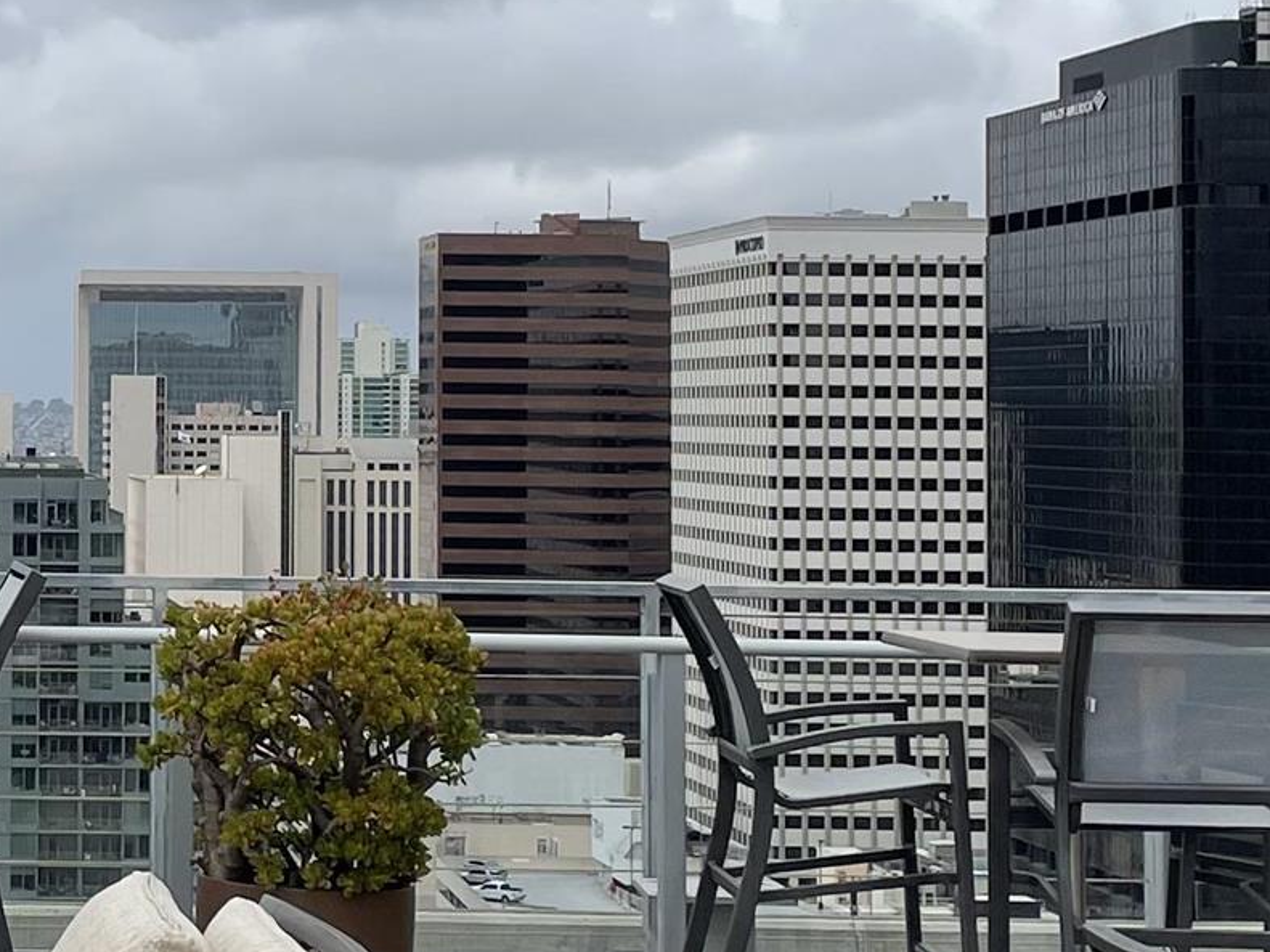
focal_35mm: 101
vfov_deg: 14.6
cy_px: 299
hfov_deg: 18.6
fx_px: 3705
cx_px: -165
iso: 32
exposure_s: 1/7813
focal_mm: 4.2
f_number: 1.6
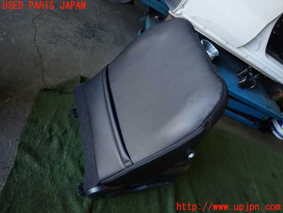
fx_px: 204
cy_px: 106
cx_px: 142
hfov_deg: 69.4
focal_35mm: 25
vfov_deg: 54.9
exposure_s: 1/60
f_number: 2
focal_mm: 4.5
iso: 160
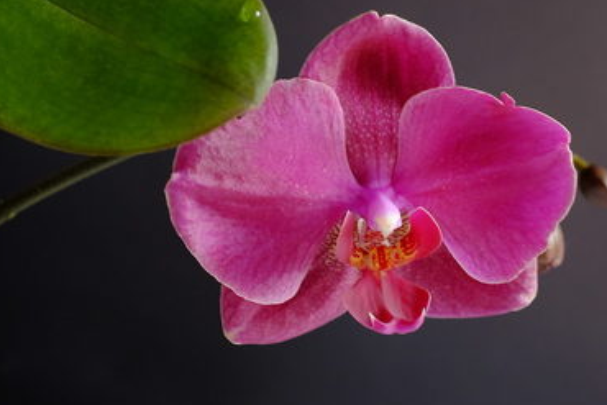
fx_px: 1451
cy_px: 126
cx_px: 369
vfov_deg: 15.9
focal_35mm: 86
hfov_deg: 23.6
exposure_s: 1/8
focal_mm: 35
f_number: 5.6
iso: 800
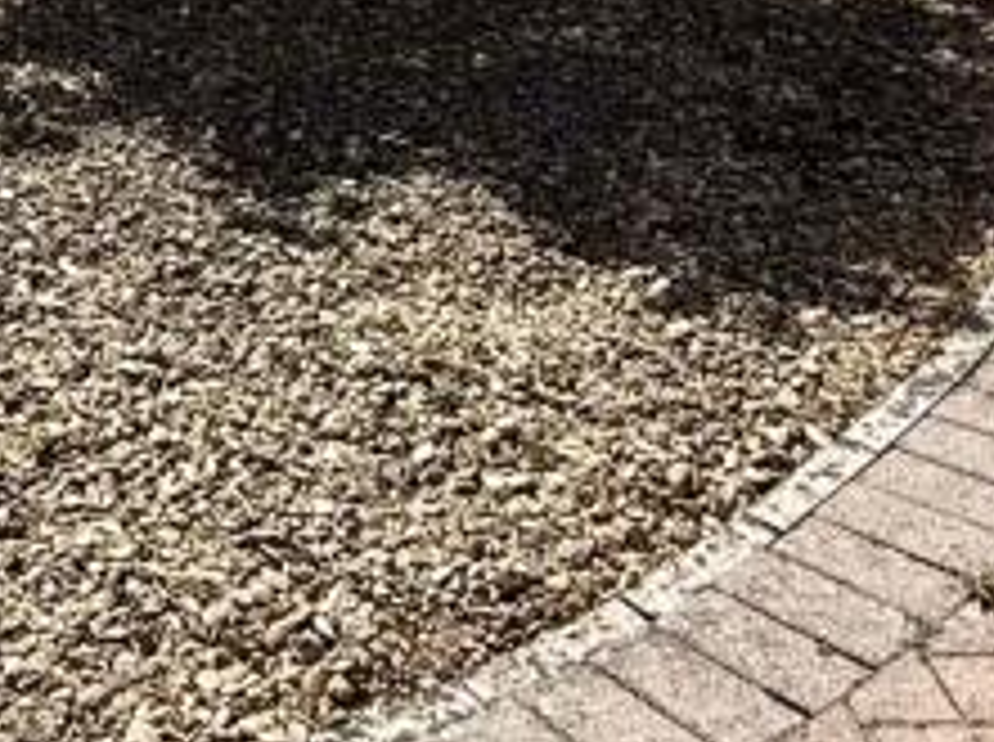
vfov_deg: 18.9
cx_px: 45
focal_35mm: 65
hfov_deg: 28.4
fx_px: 1863
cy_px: -463
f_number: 2.2
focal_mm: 2.22
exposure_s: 1/1339
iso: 50
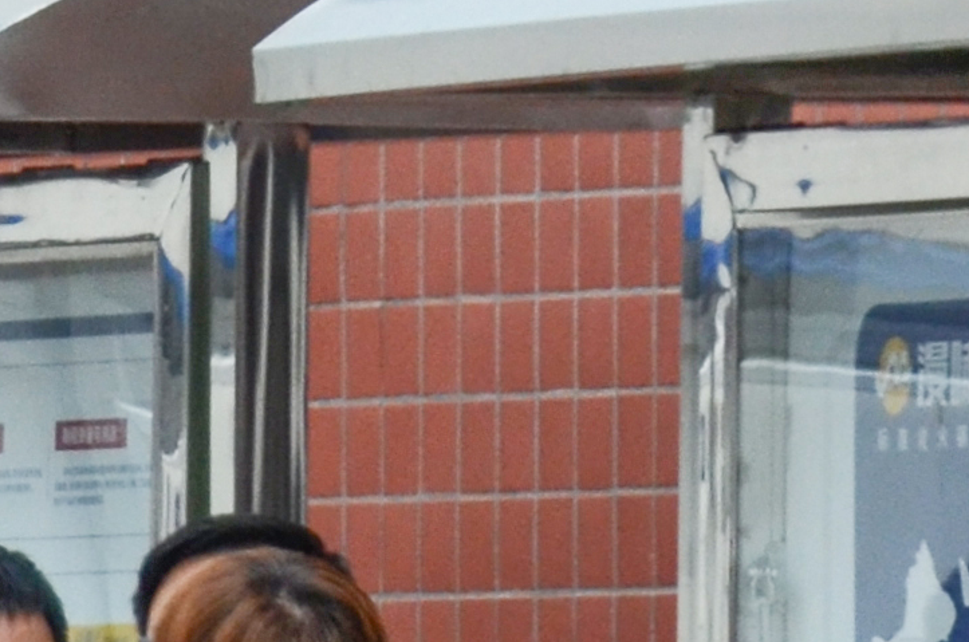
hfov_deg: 1.9
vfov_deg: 1.3
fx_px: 28835
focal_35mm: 1073
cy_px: 1099
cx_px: -1681
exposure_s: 1/2000
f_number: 5.6
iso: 500
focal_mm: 105
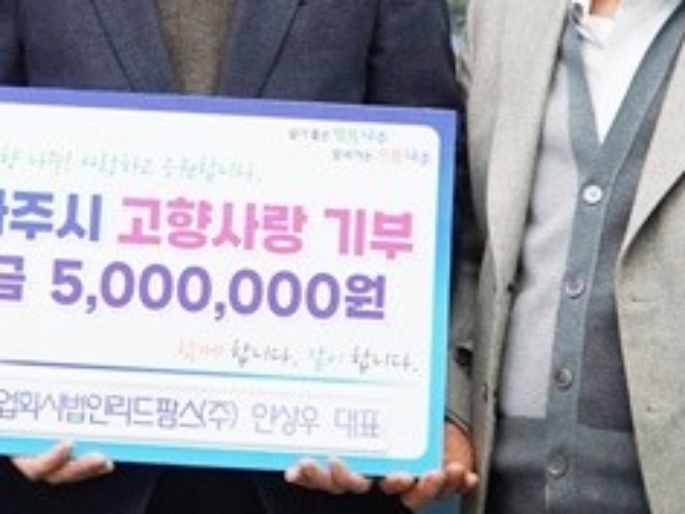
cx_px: 189
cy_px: 16
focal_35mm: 135
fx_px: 2671
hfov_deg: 14.6
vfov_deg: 10.9
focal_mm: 34
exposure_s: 1/200
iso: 1600
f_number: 4
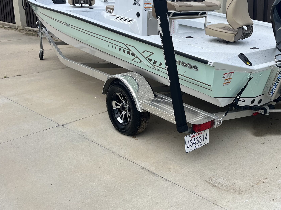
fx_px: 325
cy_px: 62
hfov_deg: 45.0
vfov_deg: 35.4
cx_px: 215
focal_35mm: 40
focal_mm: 5.1
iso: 50
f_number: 1.6
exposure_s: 1/2825
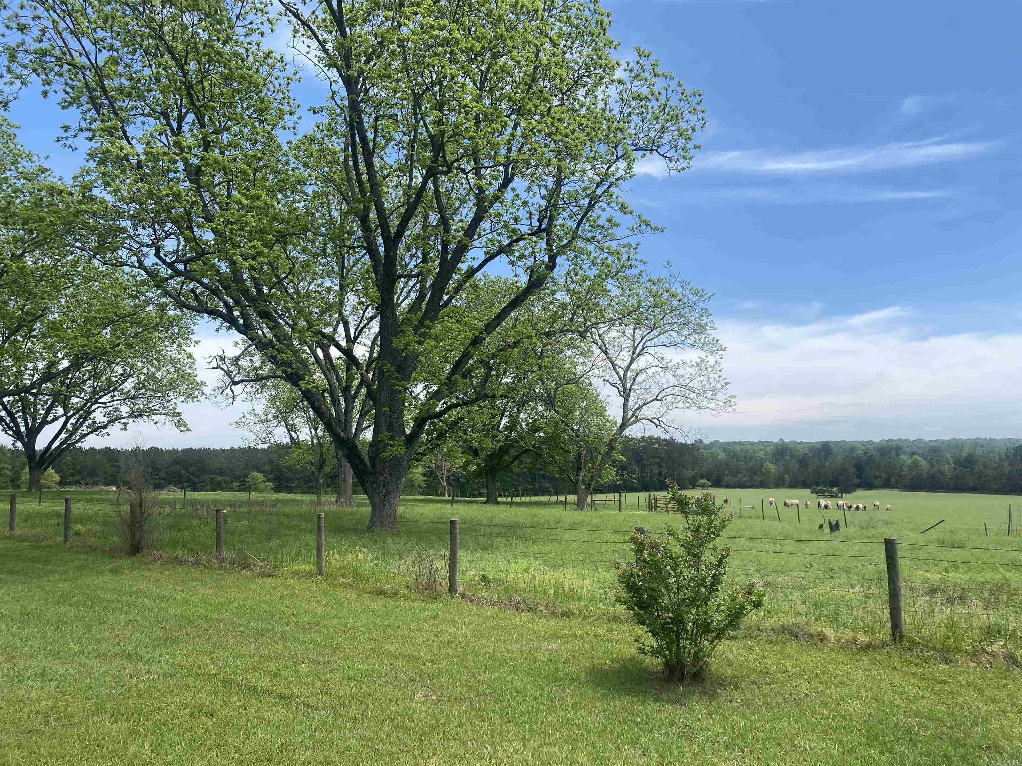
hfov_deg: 67.3
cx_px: 511
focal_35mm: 26
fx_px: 768
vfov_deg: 53.1
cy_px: 383
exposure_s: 1/2183
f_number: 1.8
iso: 32
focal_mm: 4.25
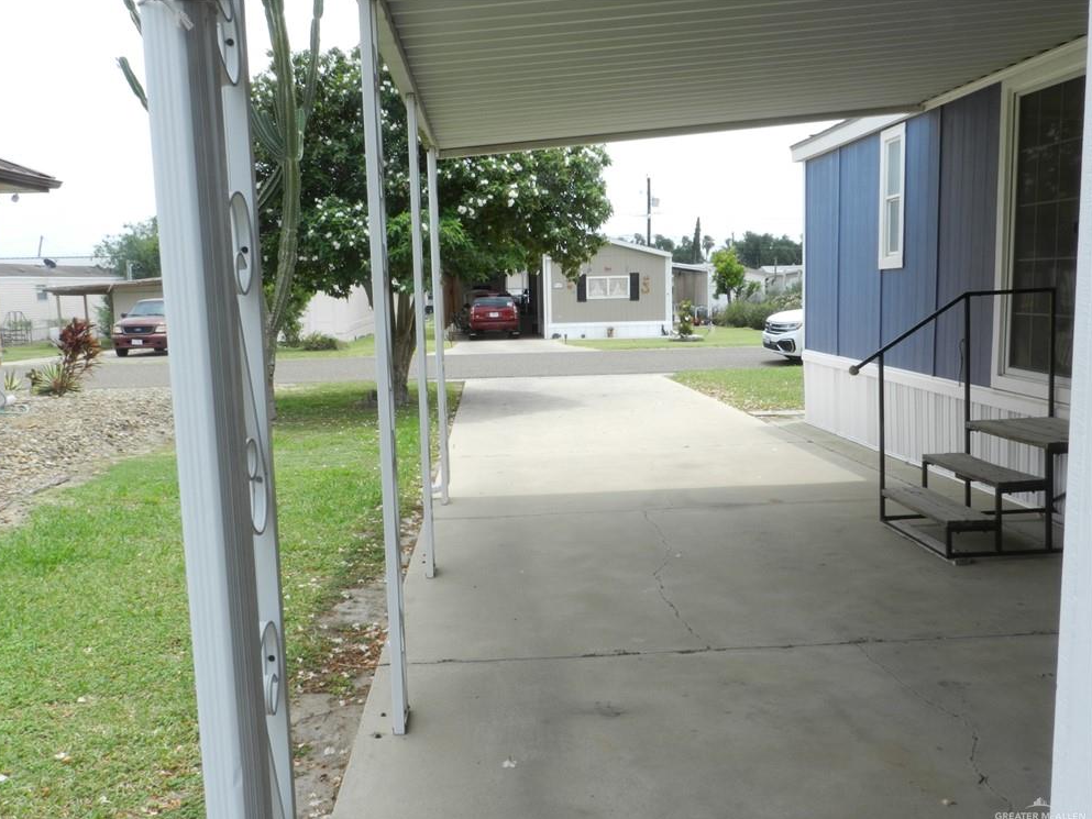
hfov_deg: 55.3
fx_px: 1041
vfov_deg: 43.0
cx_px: 532
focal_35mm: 33
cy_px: 418
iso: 160
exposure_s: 1/60
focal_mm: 5.6
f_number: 8
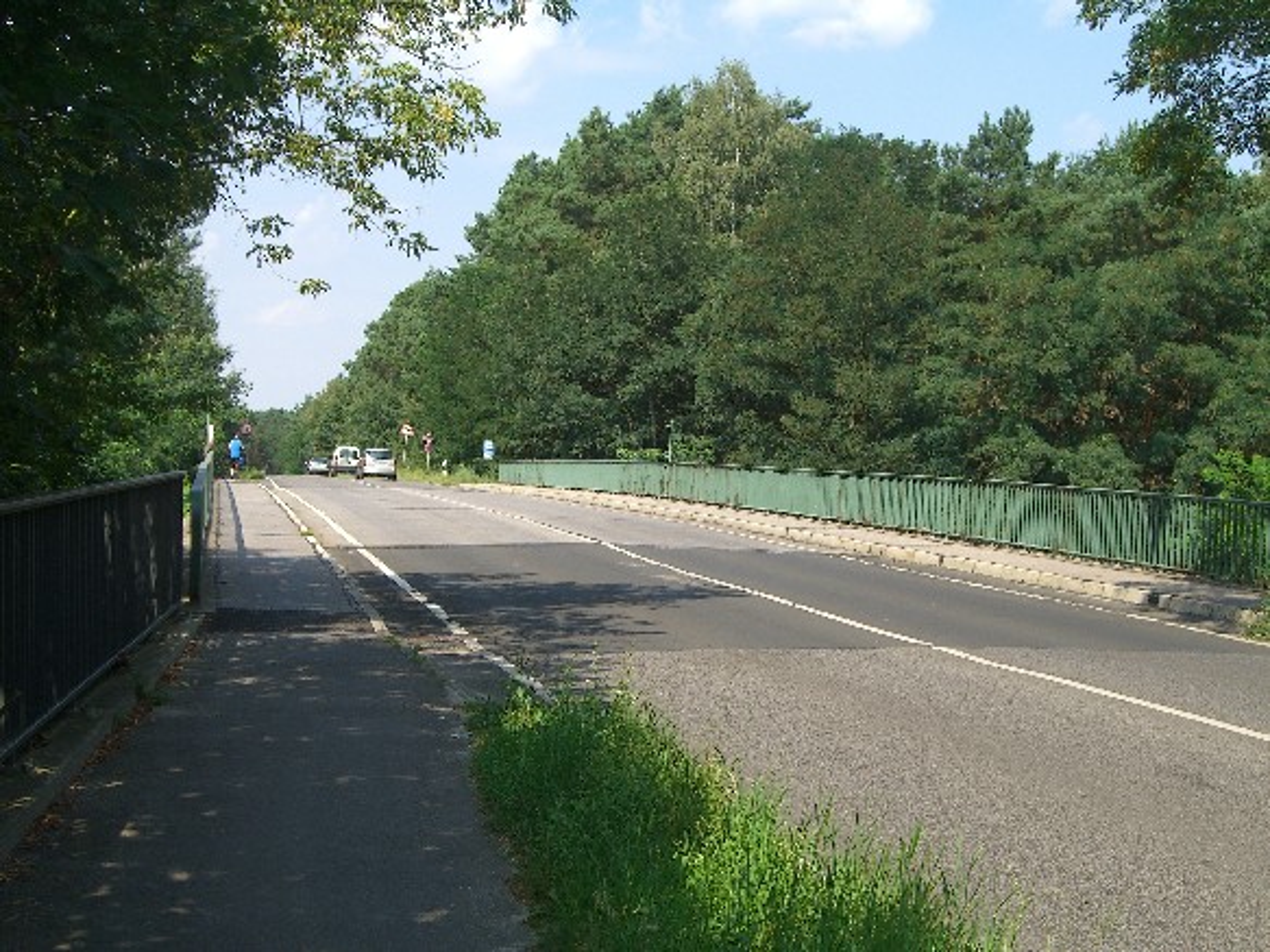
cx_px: 635
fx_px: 2091
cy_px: 476
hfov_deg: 33.8
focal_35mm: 57
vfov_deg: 25.7
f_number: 5
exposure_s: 1/250
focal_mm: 11.8
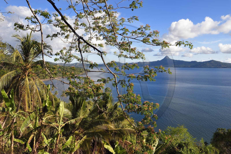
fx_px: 205
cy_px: 77
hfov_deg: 58.8
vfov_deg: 41.0
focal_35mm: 32
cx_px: 116
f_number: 14
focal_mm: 32
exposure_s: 1/160
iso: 200
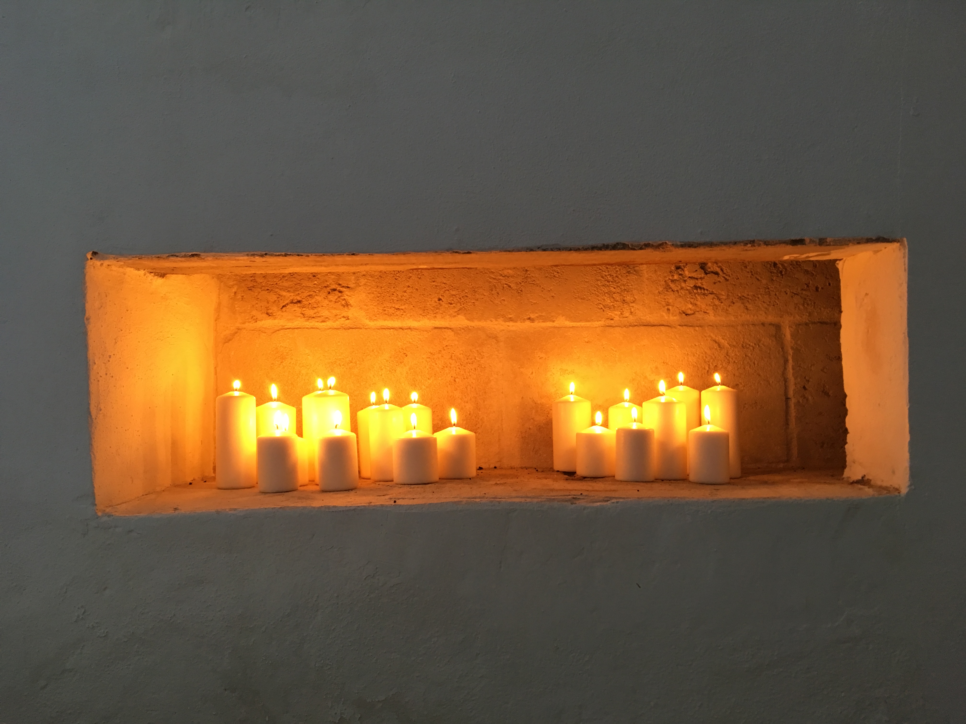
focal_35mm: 29
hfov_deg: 61.7
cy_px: 362
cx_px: 483
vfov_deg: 48.2
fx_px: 809
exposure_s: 1/33
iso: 125
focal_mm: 4.15
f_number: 2.2
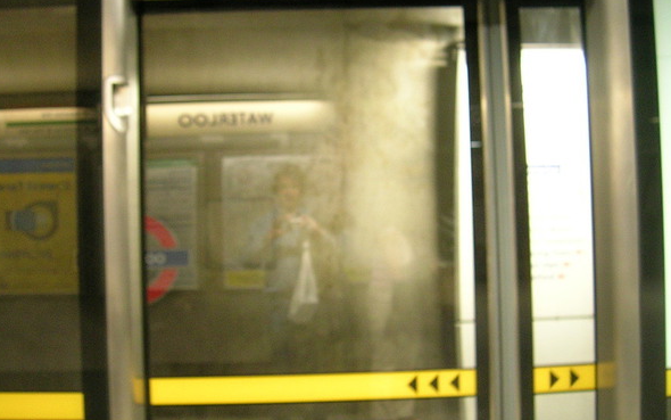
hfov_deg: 45.2
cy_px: 220
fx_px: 805
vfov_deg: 29.2
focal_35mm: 44
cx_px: 293
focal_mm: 5.4
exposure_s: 1/4
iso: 145
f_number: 2.8
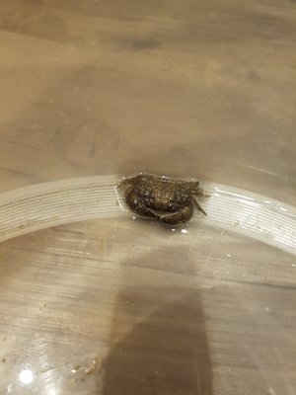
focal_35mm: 26
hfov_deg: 53.1
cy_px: 198
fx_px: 296
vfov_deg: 67.3
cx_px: 148
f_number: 1.7
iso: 200
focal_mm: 4.2
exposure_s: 1/11
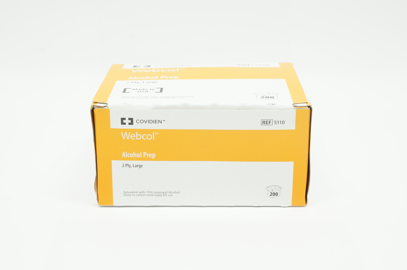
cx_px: 204
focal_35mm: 66
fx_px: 745
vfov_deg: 20.6
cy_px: 135
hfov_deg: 30.5
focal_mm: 44
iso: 400
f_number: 11
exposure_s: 1/13
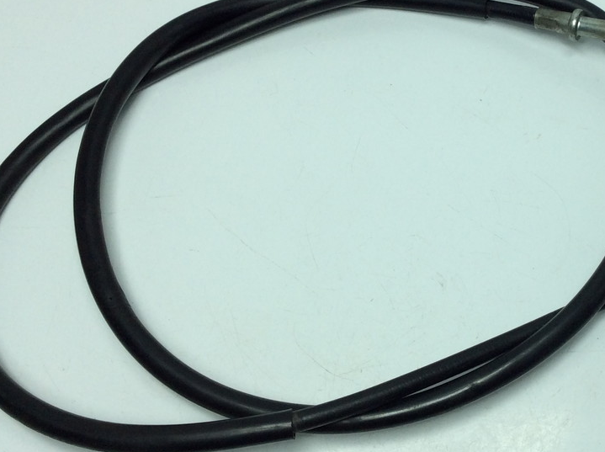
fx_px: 995
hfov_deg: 33.1
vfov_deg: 25.6
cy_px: 189
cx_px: 462
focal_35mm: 57
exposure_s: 1/550
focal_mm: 3.3
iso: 32
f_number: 2.4
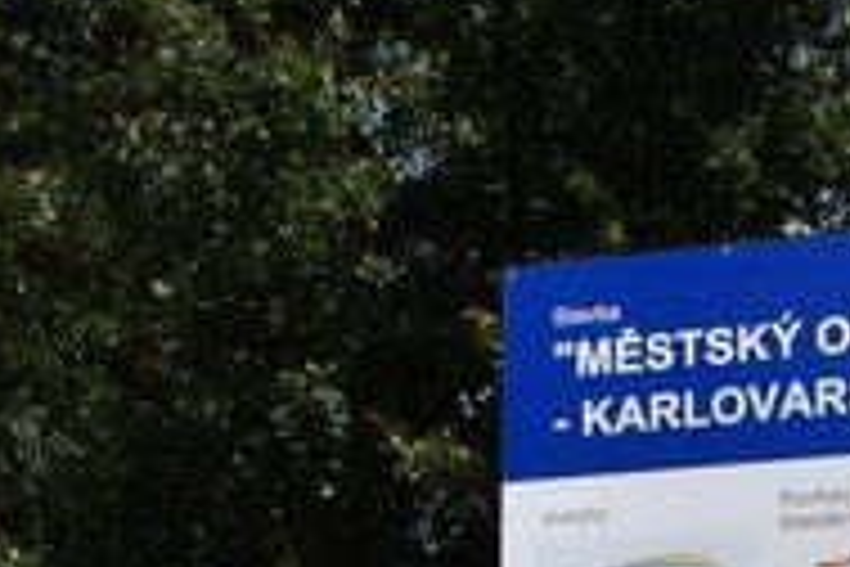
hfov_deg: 14.1
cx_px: 378
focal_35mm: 146
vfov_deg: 8.7
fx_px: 3447
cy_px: 1253
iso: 100
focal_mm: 18
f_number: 10
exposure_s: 1/400
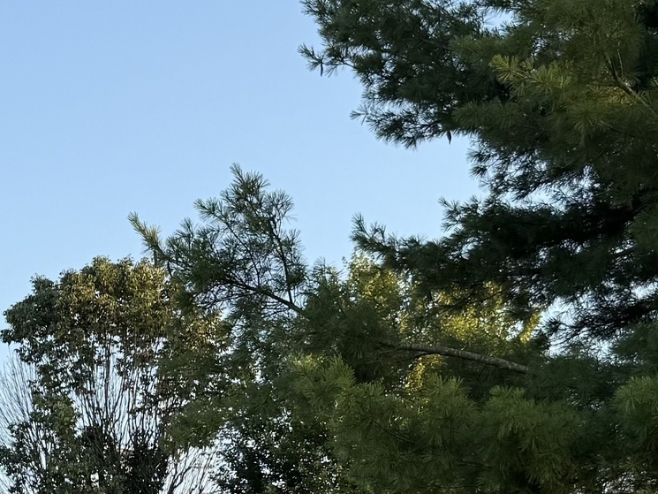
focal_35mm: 99
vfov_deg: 14.5
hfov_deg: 19.0
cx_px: -64
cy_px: 574
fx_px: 1882
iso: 80
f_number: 1.78
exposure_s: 1/1046
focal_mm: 6.76
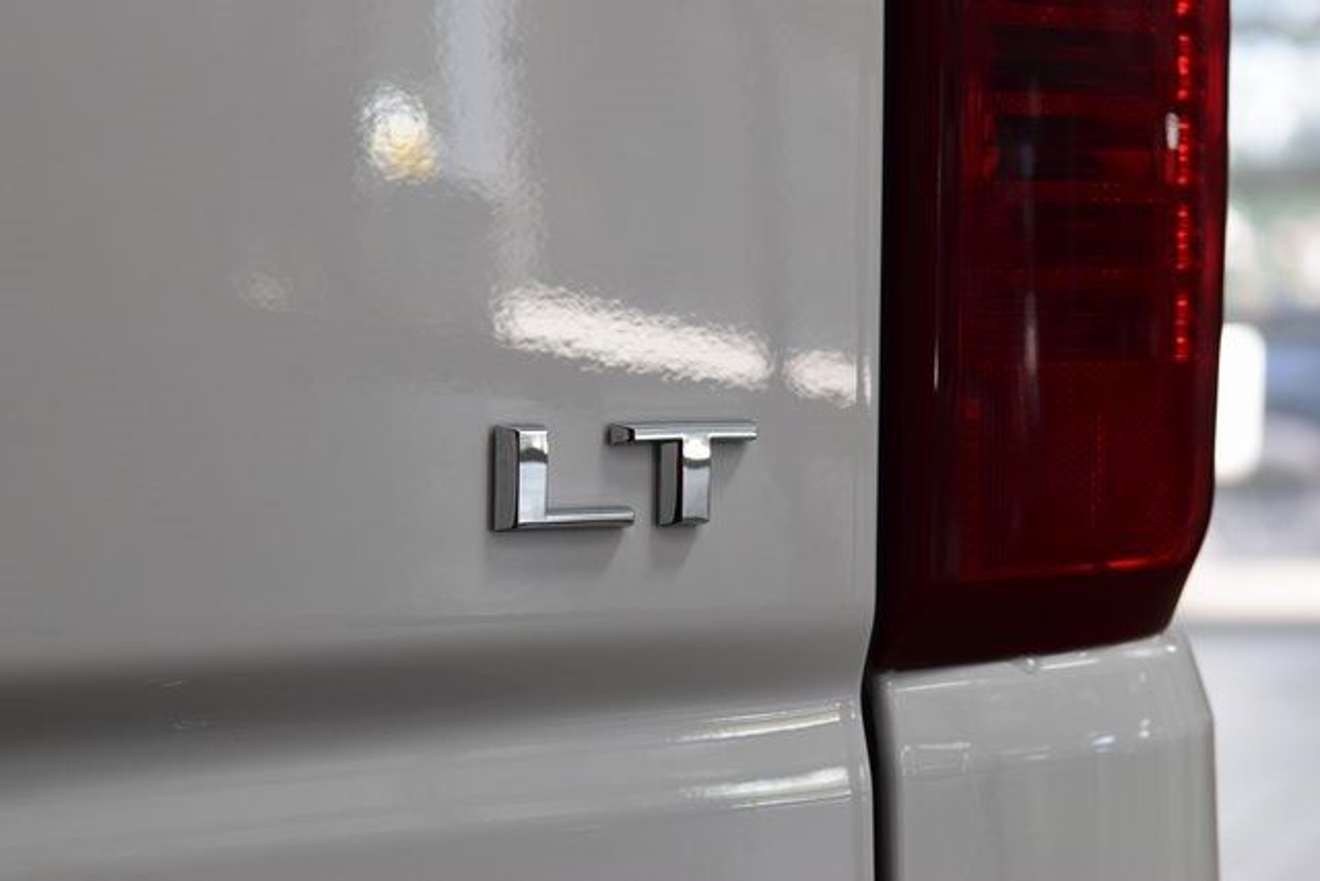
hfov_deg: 19.5
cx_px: 660
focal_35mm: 105
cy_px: 440
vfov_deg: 13.0
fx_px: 3851
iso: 450
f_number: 7.1
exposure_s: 1/30
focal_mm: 70
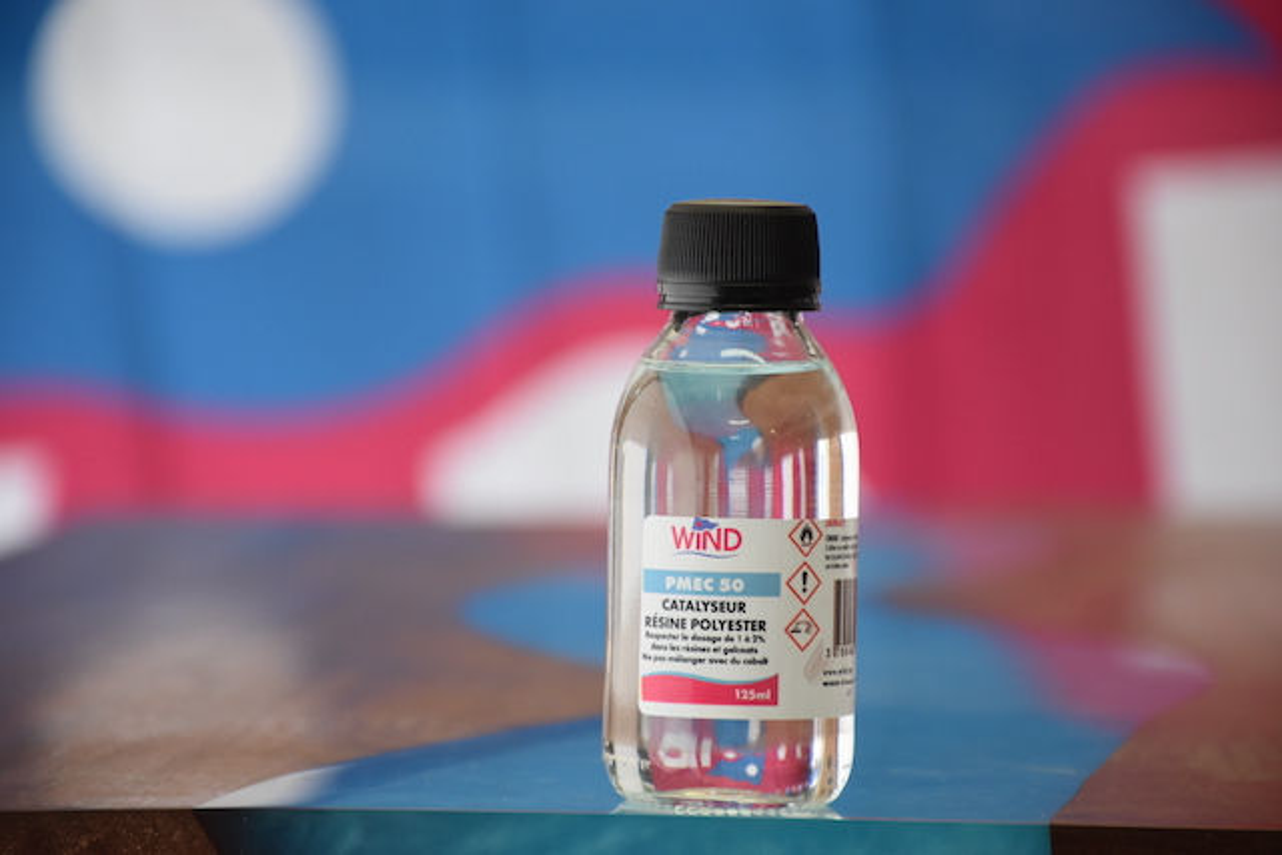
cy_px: 428
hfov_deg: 9.8
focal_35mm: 210
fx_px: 7480
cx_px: 641
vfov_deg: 6.5
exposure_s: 1/200
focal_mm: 140
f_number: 5.6
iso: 800
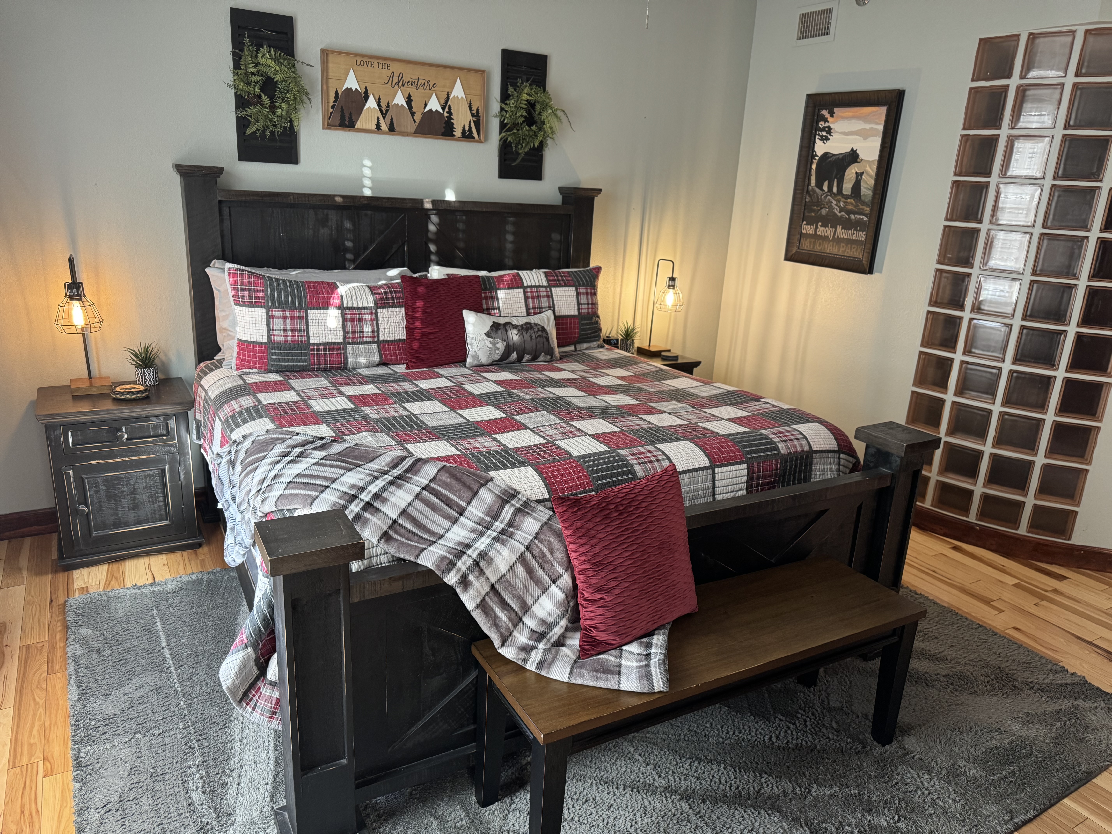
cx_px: 556
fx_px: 771
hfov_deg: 71.6
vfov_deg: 56.8
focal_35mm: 24
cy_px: 417
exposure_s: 1/60
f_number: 1.78
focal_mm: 6.76
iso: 250
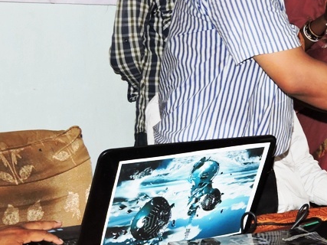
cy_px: 124
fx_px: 1020
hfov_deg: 17.4
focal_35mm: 108
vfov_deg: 13.7
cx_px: 391
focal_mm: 8.1
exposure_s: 1/30
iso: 200
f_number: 4
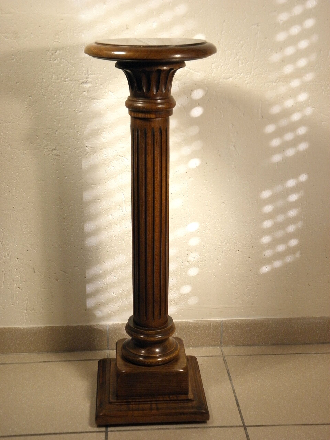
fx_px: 636
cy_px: 220
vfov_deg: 38.2
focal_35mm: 50
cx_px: 165
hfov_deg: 29.1
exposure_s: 1/50
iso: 200
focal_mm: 9.1
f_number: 4
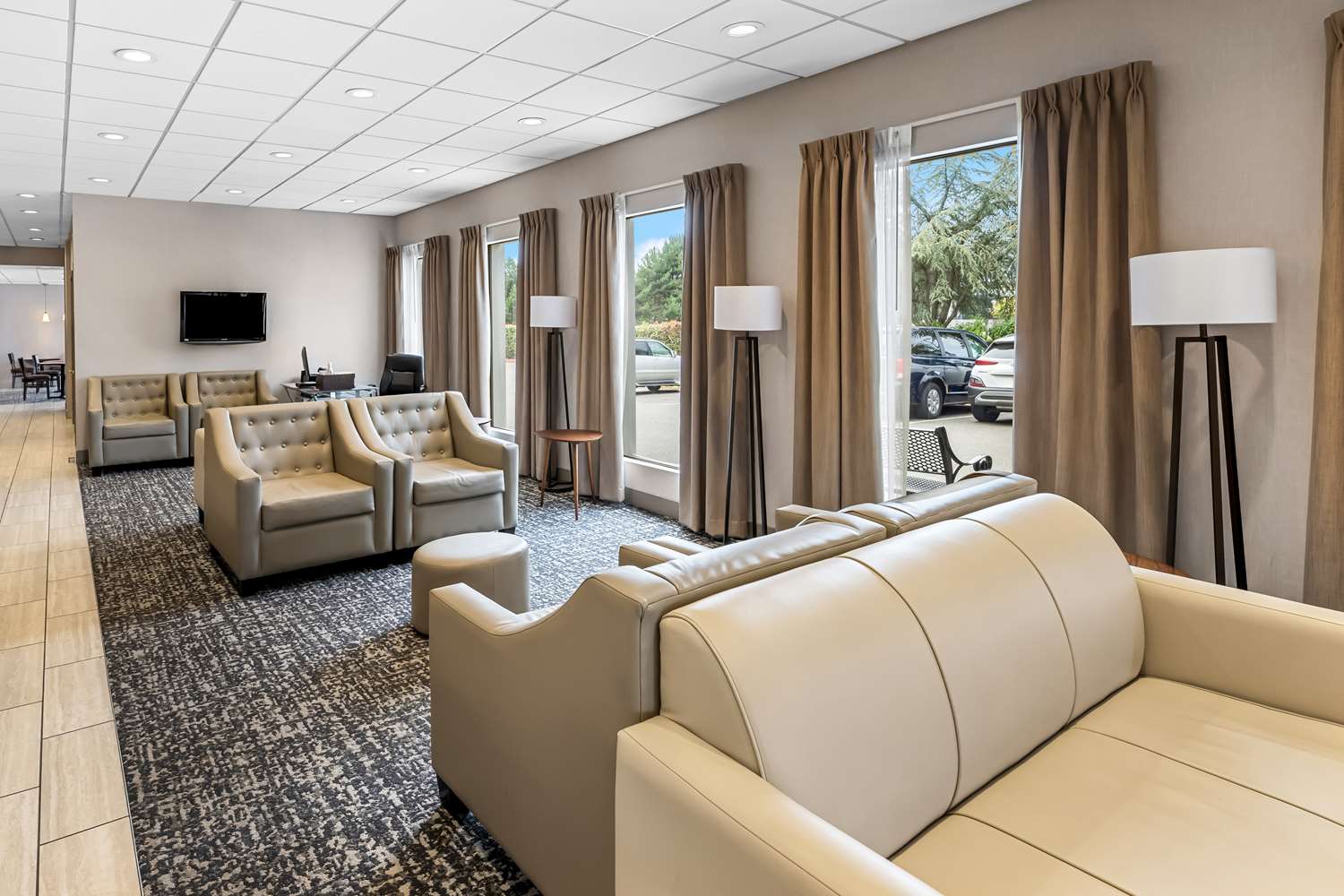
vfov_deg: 75.5
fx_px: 579
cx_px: 672
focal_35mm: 16
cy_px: 448
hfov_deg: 98.5
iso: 800
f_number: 8
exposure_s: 1/13
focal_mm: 15.5
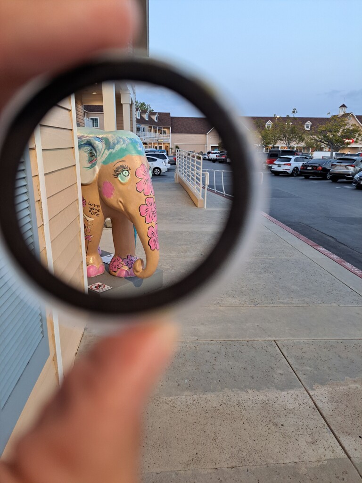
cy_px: 242
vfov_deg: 71.6
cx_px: 181
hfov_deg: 56.8
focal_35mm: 24
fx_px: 335
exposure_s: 1/60
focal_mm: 5.23
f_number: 1.8
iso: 125
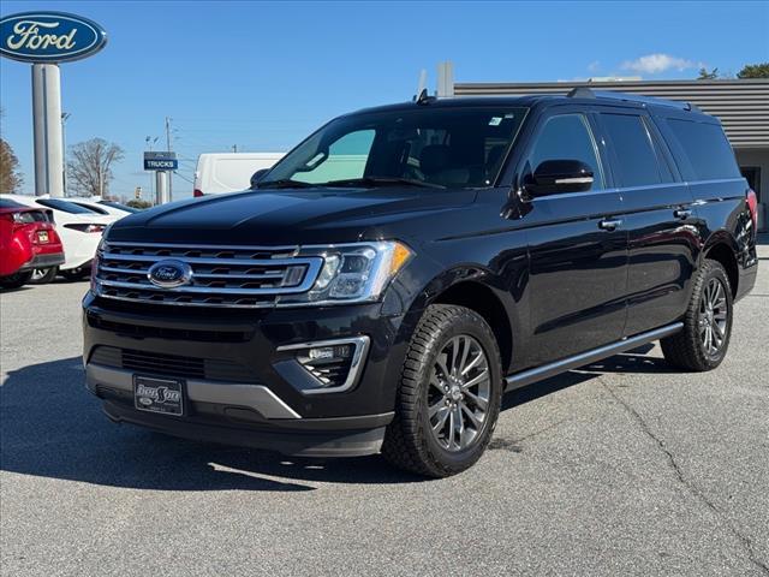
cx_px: 384
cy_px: 288
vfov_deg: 30.3
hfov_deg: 39.7
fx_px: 1066
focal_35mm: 48
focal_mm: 6.76
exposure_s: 1/3257
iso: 64
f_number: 1.78
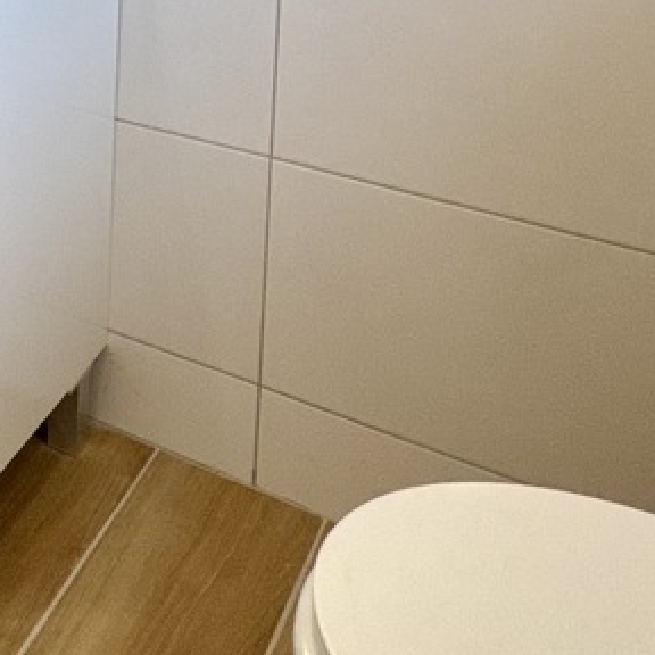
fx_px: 1177
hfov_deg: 24.6
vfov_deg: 26.2
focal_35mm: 55
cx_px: -307
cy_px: -209
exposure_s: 1/99
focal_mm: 2.22
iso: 100
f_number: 2.2
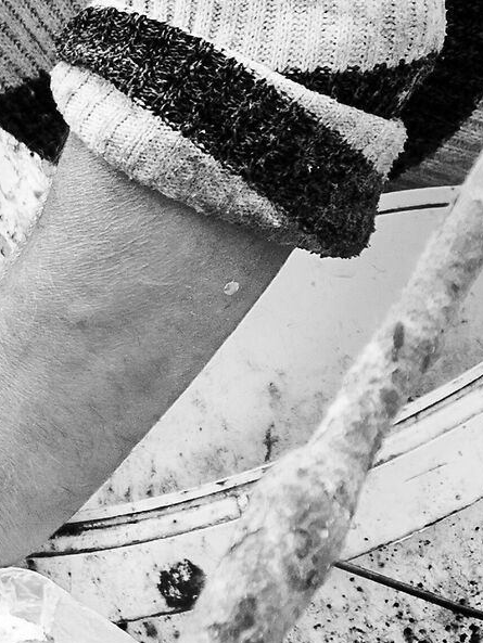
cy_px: 216
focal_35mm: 971
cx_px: -471
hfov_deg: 1.5
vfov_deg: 2.0
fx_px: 18058
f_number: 5.6
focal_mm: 120
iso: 200
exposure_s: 1/500
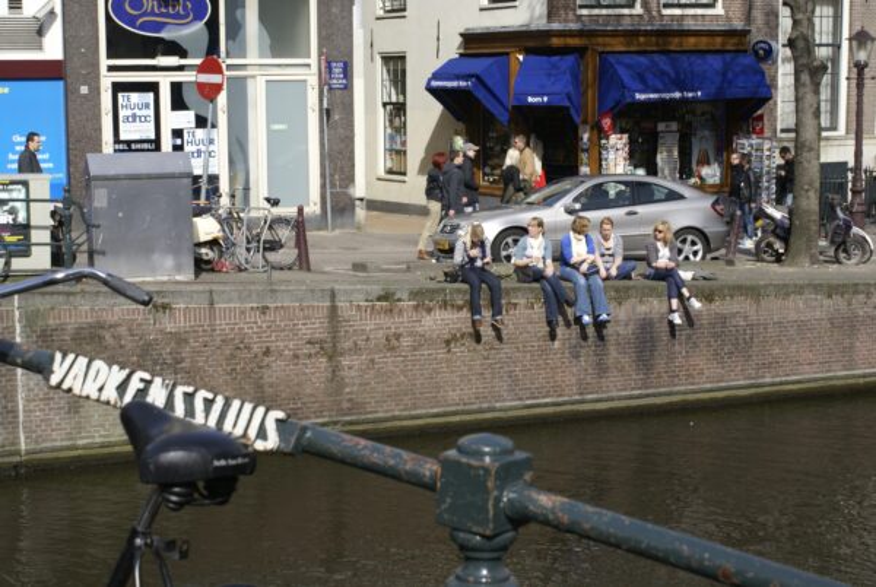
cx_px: 438
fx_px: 1645
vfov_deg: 20.2
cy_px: 294
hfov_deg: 29.8
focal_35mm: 68
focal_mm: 45
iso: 100
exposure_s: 1/125
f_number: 11
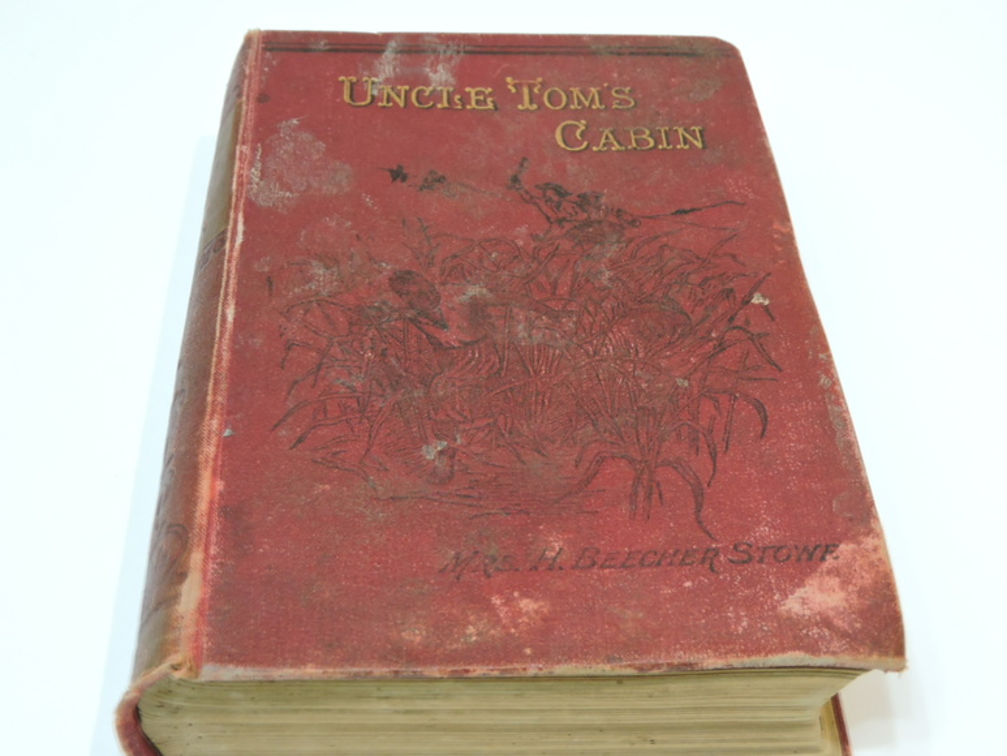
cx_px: 504
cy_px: 378
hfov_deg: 38.2
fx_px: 1455
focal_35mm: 50
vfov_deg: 29.1
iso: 800
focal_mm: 9
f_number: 4
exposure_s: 1/50
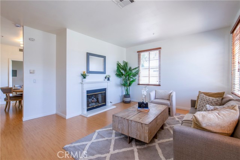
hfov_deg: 100.4
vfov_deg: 77.4
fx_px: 100
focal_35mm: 15
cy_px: 80
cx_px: 120
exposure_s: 1/80
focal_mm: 15
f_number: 5.6
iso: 400
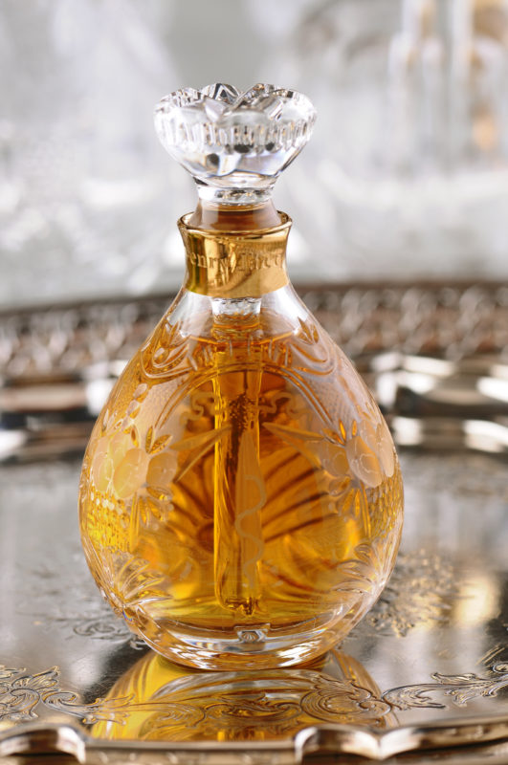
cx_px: 254
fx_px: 3344
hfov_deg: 8.7
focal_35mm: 158
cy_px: 382
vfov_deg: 13.1
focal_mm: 105
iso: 200
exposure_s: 1/125
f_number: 7.1
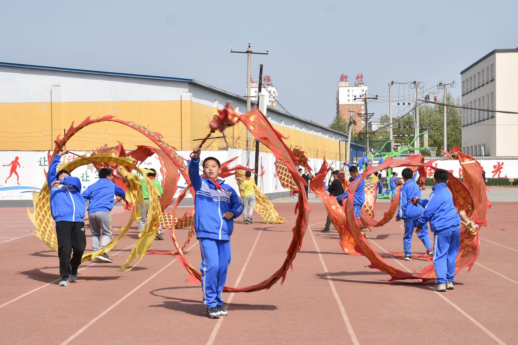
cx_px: 259
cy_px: 172
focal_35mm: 72
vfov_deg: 18.9
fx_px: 1036
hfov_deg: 28.1
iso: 100
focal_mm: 48
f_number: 7.1
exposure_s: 1/400
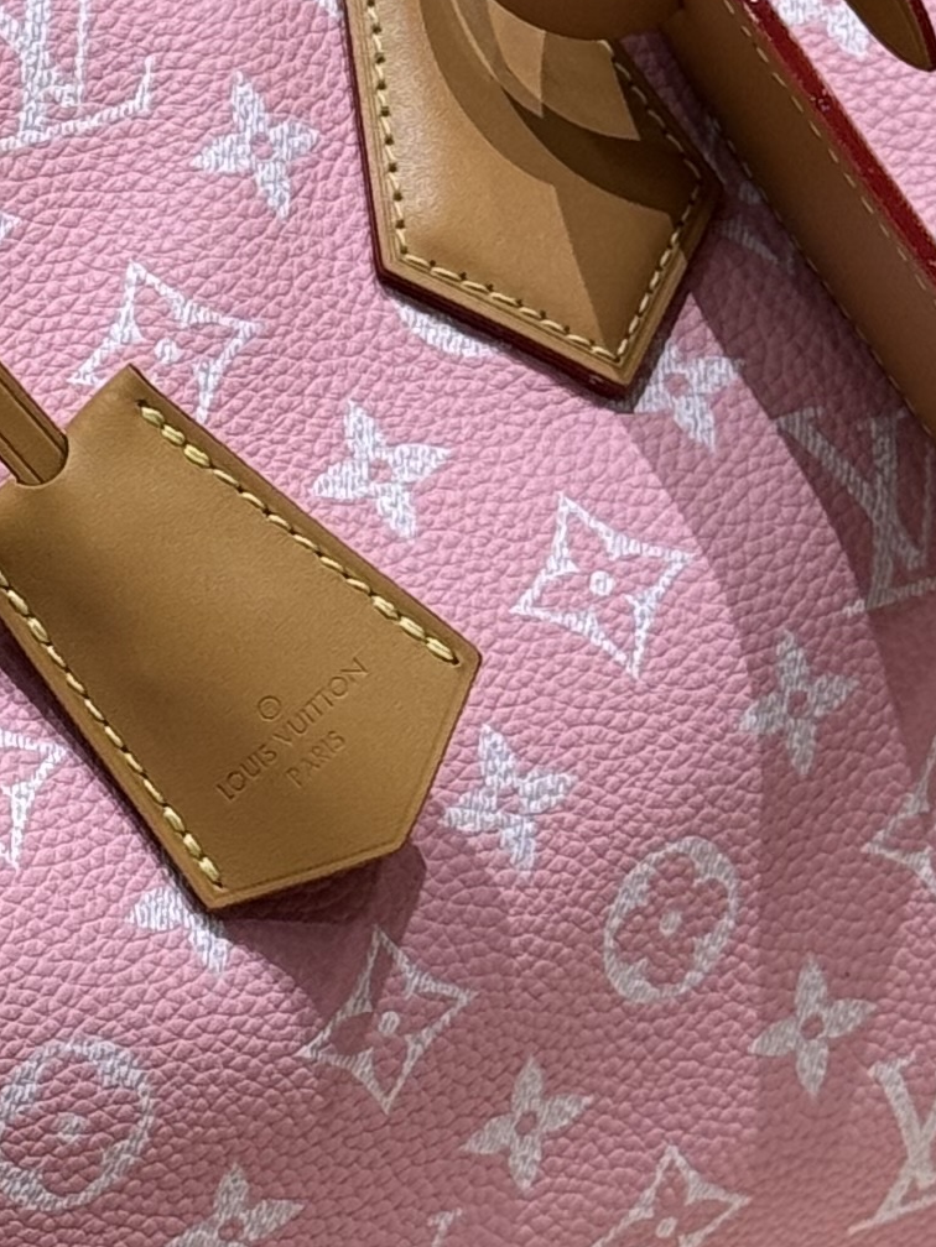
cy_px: 141
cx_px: -35
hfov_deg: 7.7
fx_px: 6922
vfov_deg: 10.3
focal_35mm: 192
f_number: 1.78
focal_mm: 6.76
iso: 64
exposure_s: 1/100
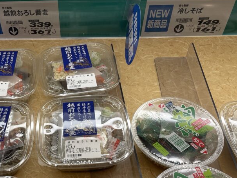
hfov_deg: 42.4
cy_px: 142
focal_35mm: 44
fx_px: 301
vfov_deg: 32.0
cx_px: 81
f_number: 1.6
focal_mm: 4.2
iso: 32
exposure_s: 1/427
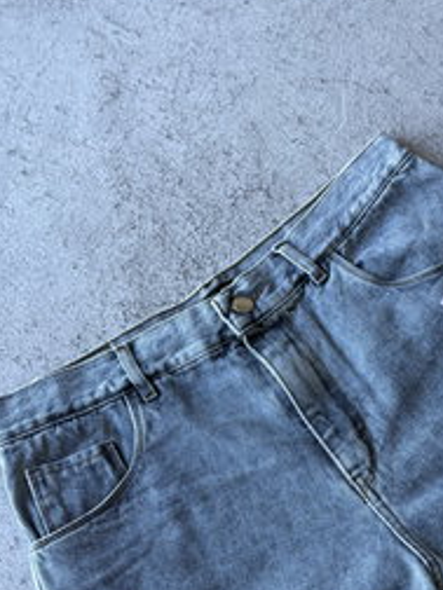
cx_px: 349
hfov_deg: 26.1
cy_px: 458
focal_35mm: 55
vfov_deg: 34.1
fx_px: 938
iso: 50
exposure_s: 1/100
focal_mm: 5.96
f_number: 1.6
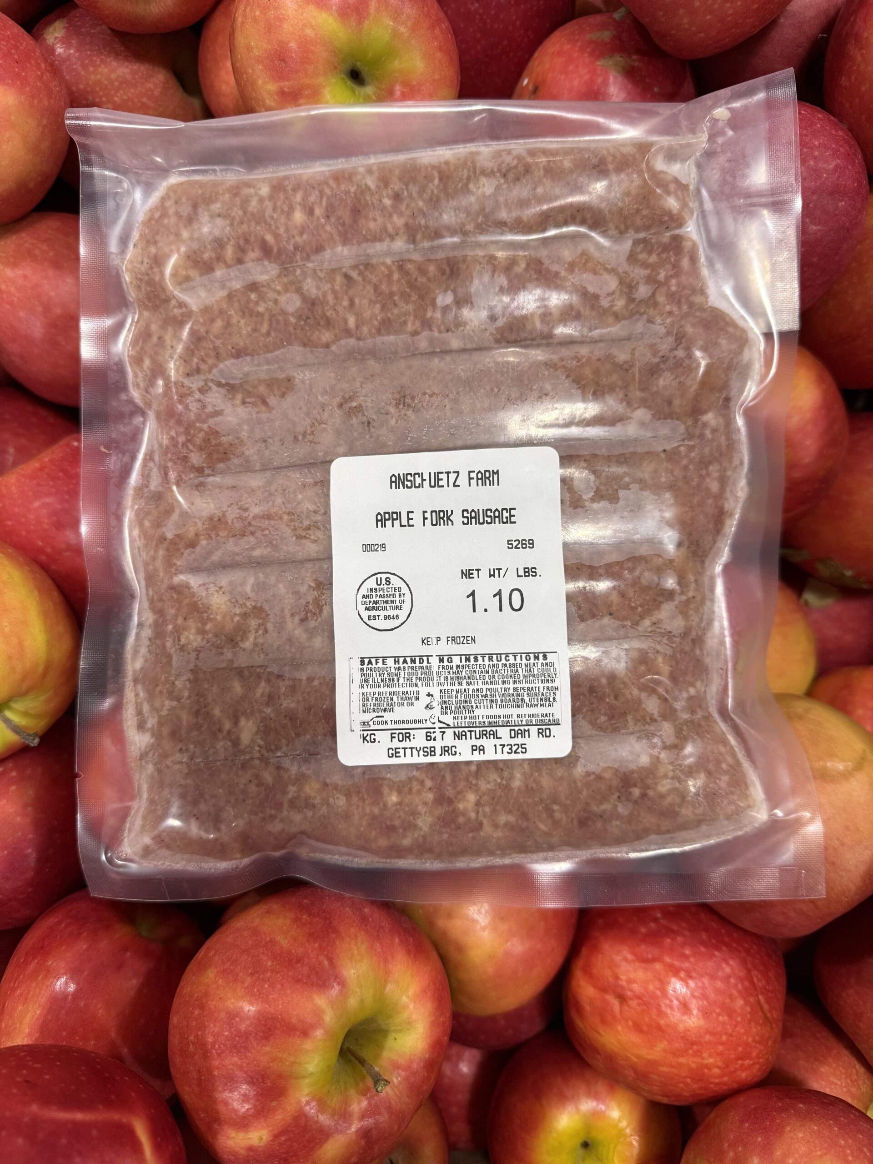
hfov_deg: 56.8
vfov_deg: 71.6
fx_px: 807
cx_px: 436
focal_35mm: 24
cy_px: 582
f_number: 1.78
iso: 200
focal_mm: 6.76
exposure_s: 1/60
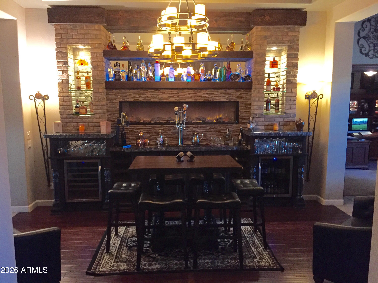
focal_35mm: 29
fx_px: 317
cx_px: 189
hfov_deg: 61.7
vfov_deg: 48.2
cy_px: 142
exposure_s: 1/15
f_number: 2.2
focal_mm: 4.15
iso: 320
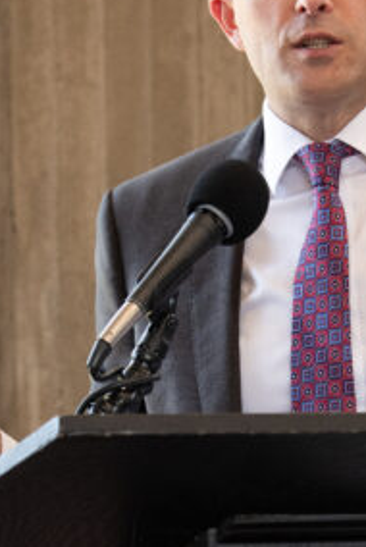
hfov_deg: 3.6
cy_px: 526
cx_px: 313
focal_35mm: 378
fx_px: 5750
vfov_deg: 5.4
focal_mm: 105
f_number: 4.5
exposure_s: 1/200
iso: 1250
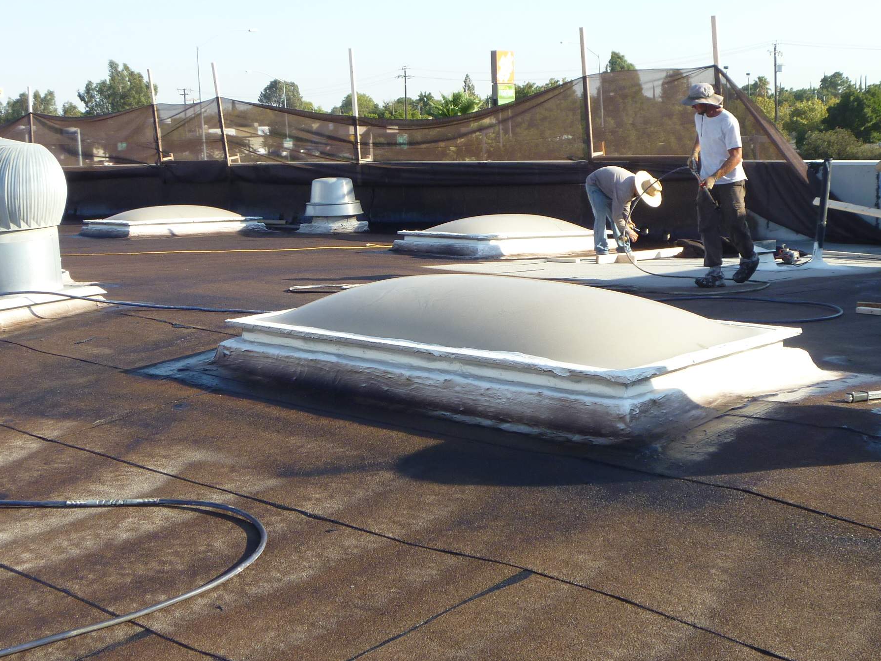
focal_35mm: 50
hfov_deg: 38.1
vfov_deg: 29.1
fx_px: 1273
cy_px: 295
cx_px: 517
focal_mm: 6.3
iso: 80
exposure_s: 1/250
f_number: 3.5
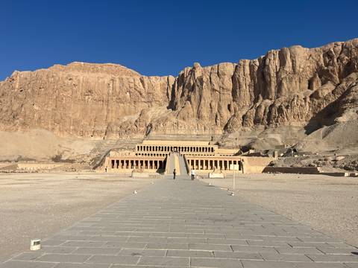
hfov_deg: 67.3
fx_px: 269
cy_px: 134
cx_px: 179
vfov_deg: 53.1
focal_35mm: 26
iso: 50
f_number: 1.6
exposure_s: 1/7353
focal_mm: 5.1
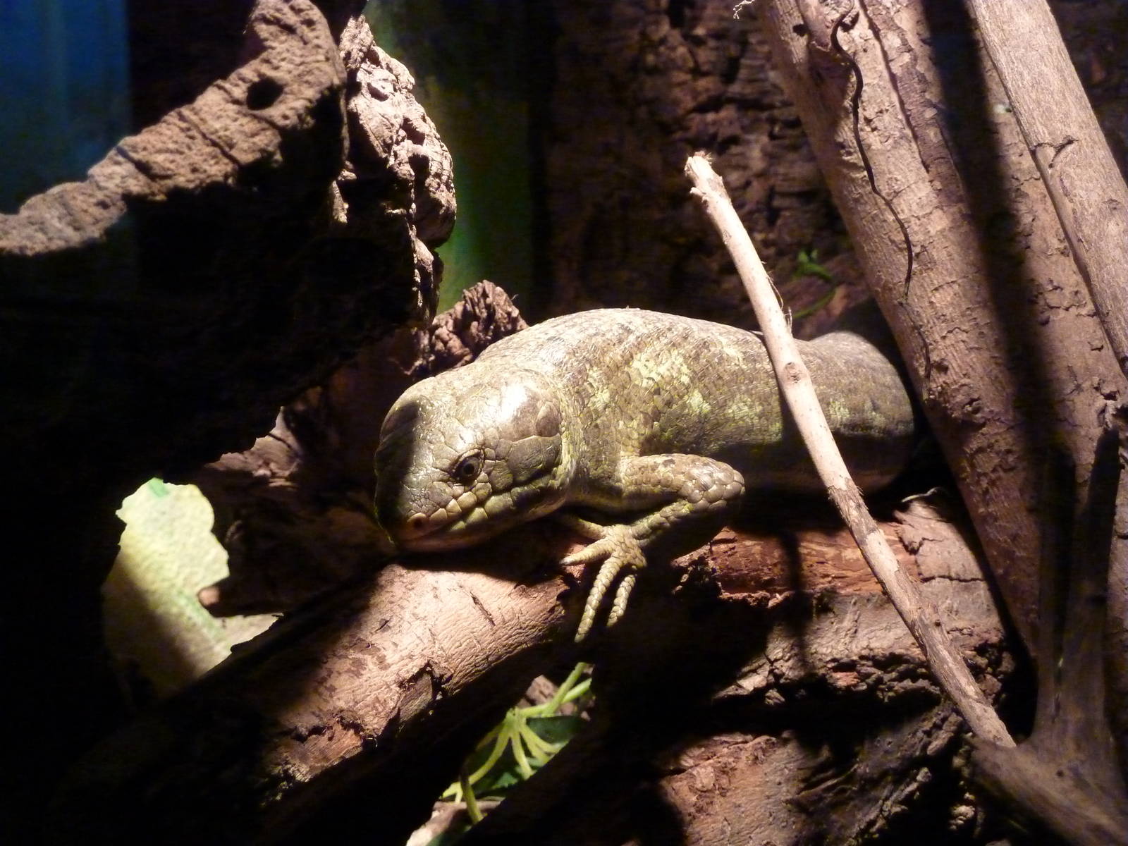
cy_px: 423
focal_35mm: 78
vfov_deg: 18.9
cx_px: 564
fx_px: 2542
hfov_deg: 25.0
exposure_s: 1/30
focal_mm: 12.8
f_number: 4.2
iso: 800
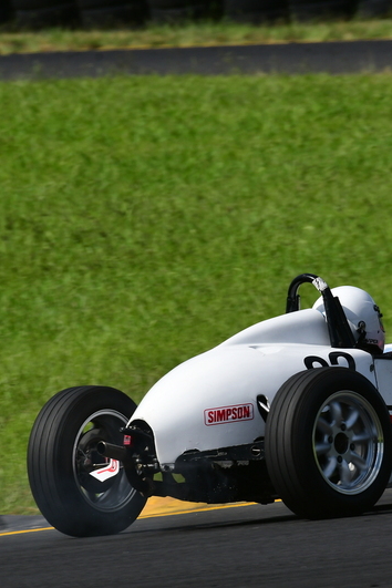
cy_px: 294
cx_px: 334
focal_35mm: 1085
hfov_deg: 1.3
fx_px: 17720
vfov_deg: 1.9
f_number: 11
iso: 250
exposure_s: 1/640
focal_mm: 480
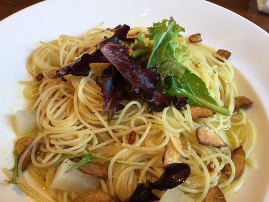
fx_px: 241
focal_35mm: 31
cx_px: 134
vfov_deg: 45.4
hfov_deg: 58.4
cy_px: 101
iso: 40
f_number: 2.4
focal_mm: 3.3
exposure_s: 1/30
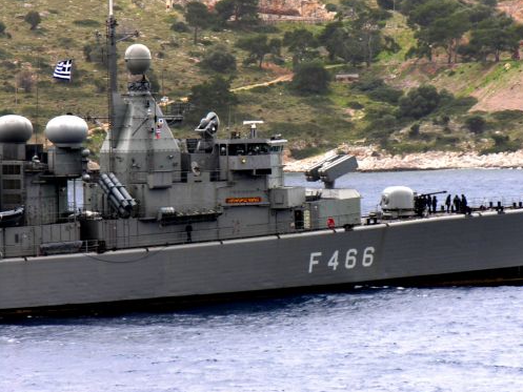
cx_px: 335
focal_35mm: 309
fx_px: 4670
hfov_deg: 6.4
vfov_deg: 4.8
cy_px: 172
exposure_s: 1/79
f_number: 5.5
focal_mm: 61
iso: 50
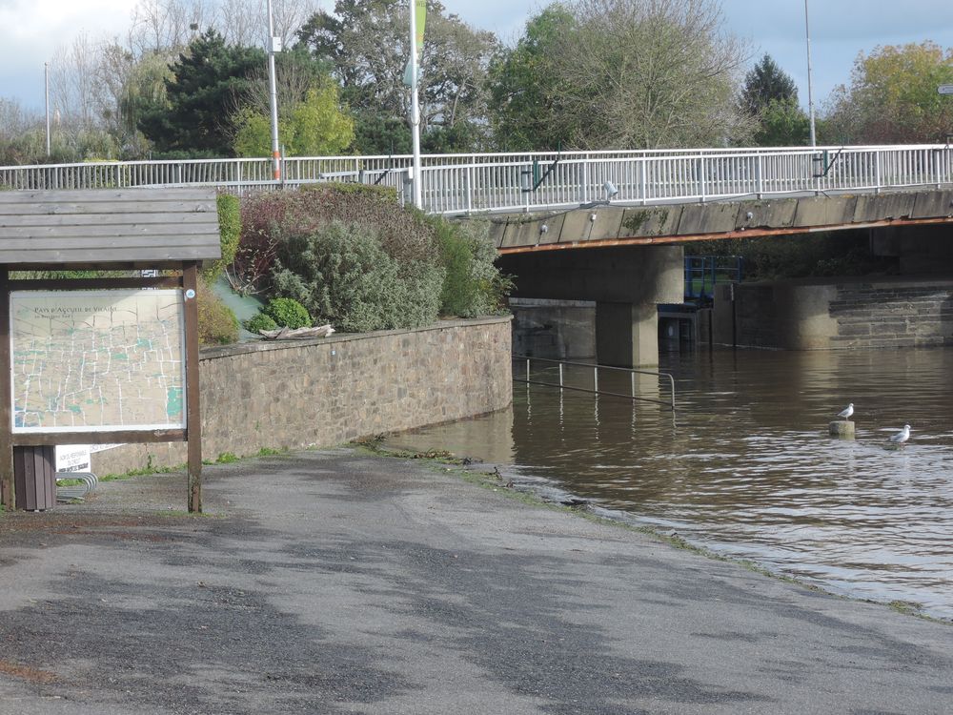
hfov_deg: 18.7
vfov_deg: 14.1
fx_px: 2891
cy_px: 358
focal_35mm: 105
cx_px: 476
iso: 80
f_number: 6.5
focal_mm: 22.4
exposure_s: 1/125
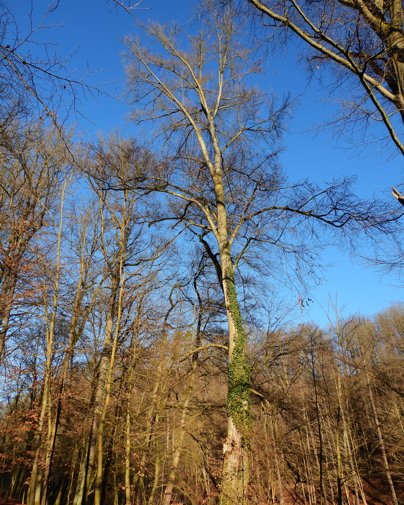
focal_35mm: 26
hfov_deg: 54.9
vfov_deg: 66.0
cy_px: 266
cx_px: 199
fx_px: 389
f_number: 2.8
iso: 100
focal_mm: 4.3
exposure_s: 1/800
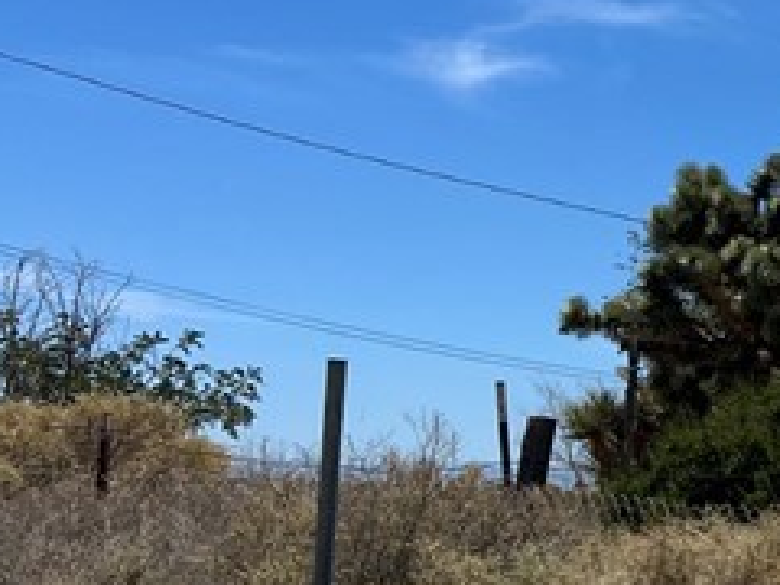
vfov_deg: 13.3
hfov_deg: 15.0
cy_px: 387
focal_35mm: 111
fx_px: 2501
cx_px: 1479
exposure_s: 1/7463
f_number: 1.5
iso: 50
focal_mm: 5.7
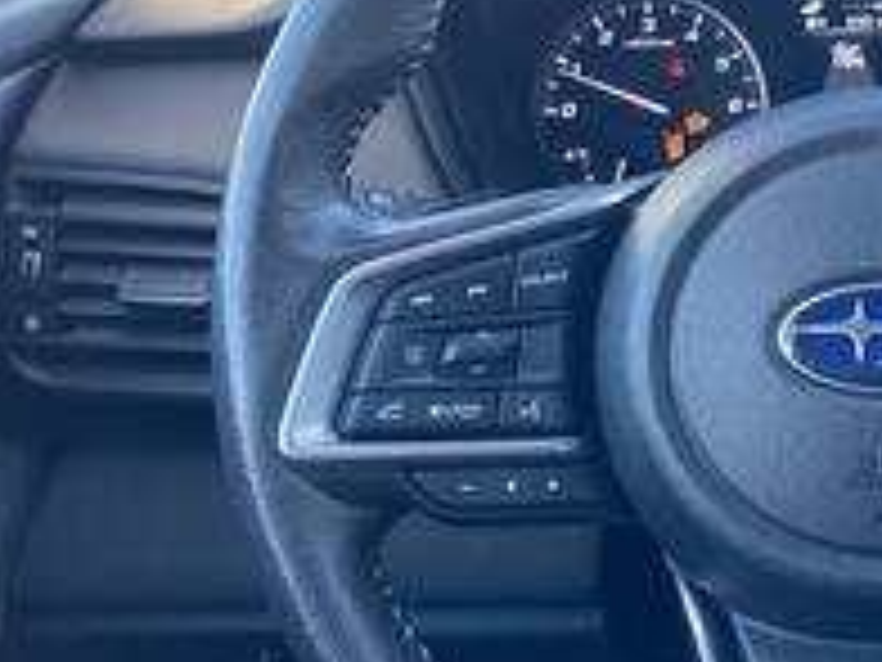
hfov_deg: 30.4
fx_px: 1529
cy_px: 313
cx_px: 832
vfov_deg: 24.4
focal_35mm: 60
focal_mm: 3.99
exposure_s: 1/50
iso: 80
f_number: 1.8
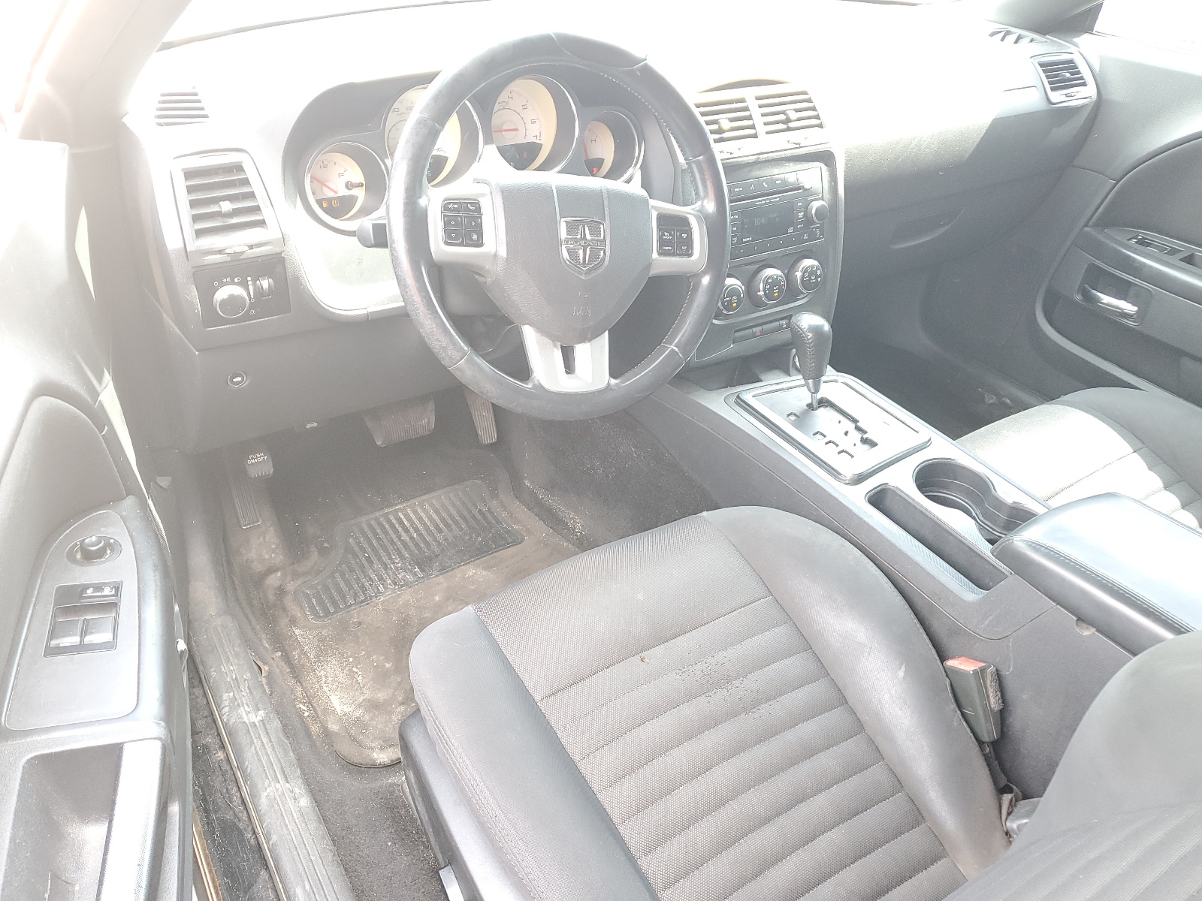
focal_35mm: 26
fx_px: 903
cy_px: 450
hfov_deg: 67.3
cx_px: 601
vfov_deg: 53.1
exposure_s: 1/60.2
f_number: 1.5
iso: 89
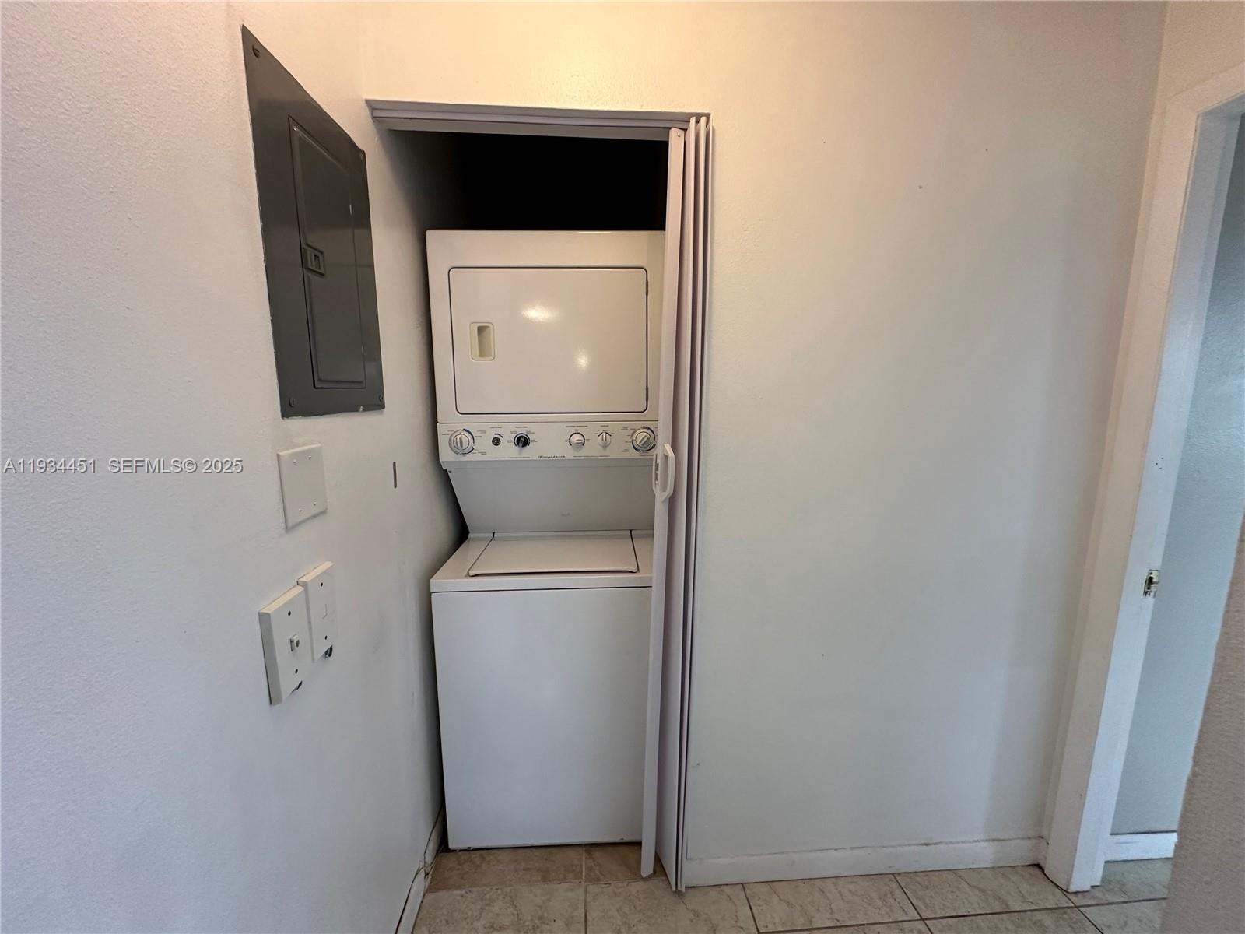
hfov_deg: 102.1
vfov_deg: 85.7
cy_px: 467
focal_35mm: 14
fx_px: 504
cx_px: 622
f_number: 2.2
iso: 250
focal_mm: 2.22
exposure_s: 1/120
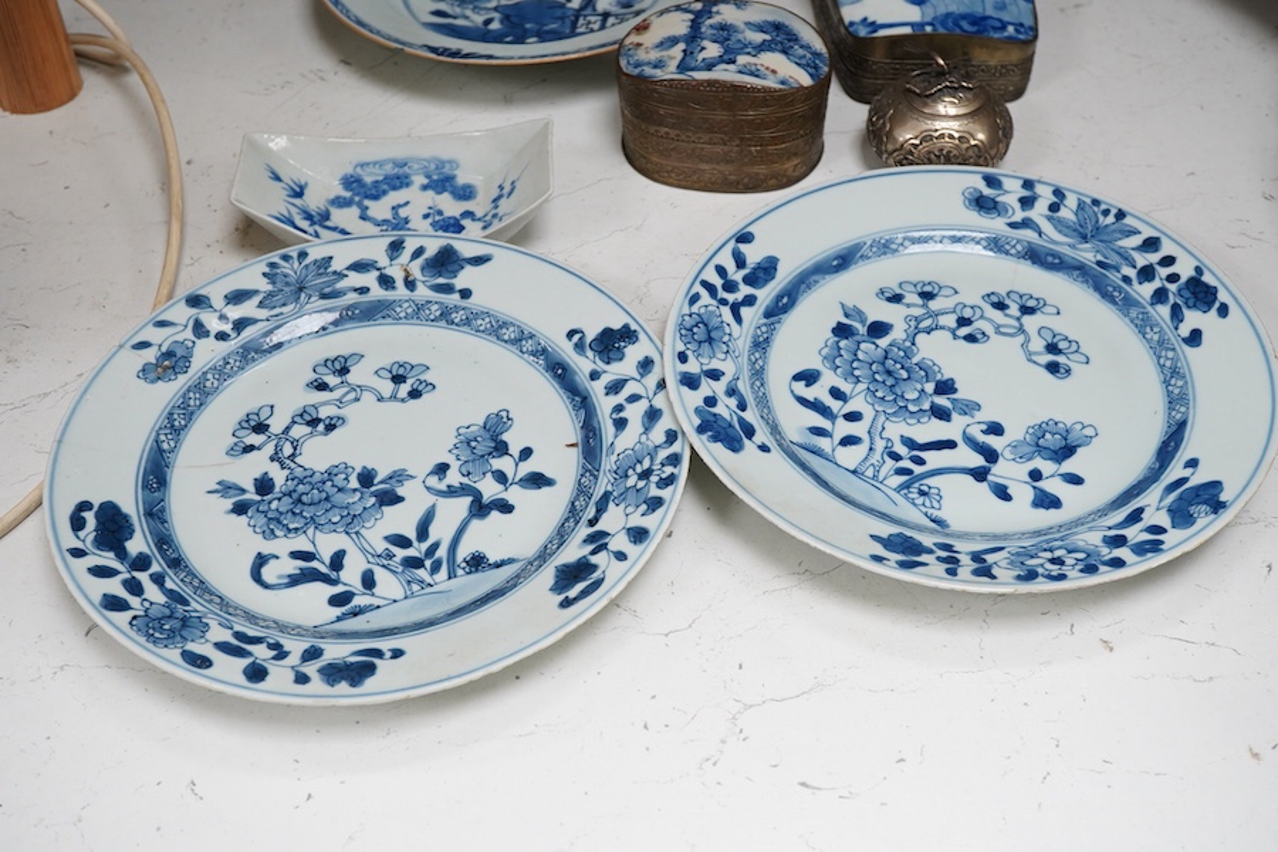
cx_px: 639
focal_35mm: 45
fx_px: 1597
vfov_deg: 29.9
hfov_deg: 43.6
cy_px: 426
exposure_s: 1/125
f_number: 9
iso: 1250
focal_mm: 30
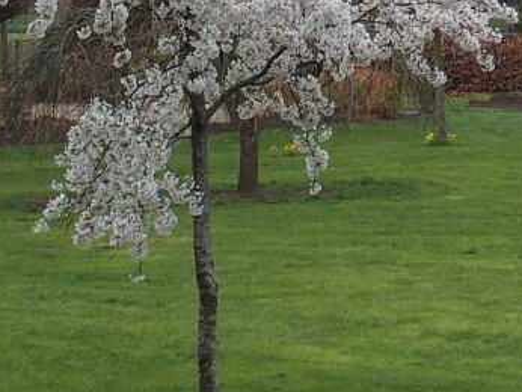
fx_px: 3576
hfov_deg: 8.3
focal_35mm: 237
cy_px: -226
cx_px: 493
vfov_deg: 6.2
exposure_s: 1/200
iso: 100
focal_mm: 12
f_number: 3.5
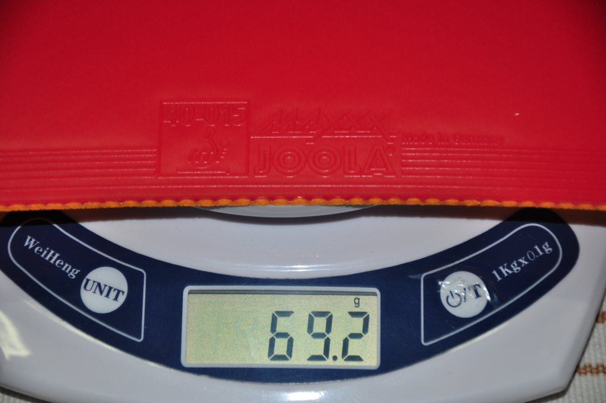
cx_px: 303
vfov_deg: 8.7
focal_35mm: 158
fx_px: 2648
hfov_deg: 13.1
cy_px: 202
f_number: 5.6
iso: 200
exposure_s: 1/15
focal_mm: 105
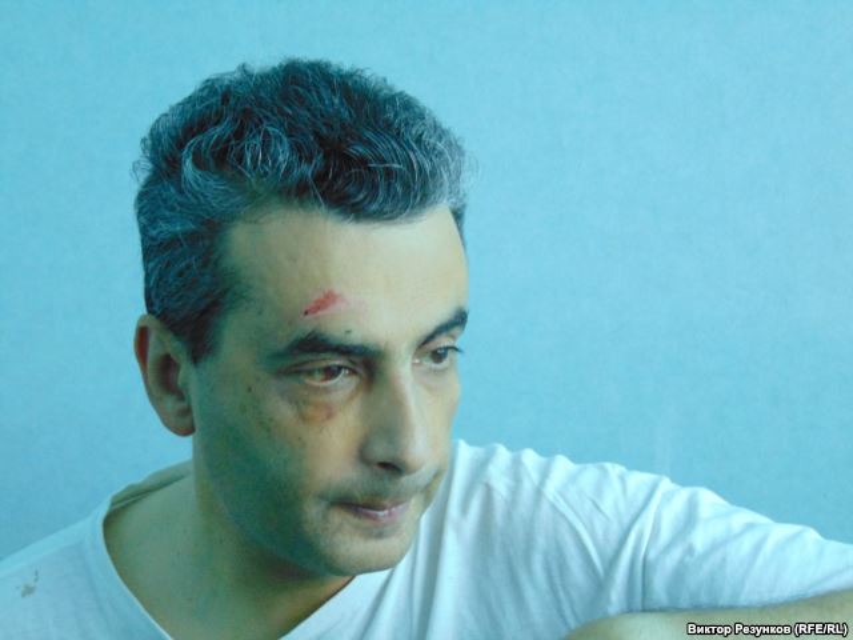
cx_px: 426
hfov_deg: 18.2
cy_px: 320
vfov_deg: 13.7
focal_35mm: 108
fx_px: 2661
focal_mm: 19.4
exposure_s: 1/125
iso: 400
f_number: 3.9
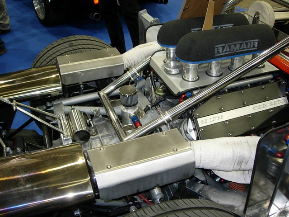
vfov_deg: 37.7
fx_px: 317
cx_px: 144
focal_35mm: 38
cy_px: 108
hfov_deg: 49.0
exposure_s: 1/15.1
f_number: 2.8
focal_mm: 7.8
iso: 79
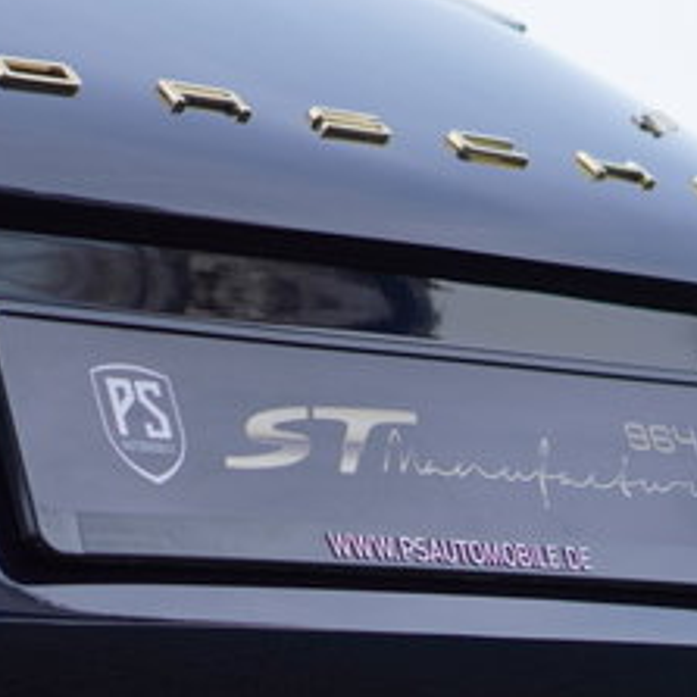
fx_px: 3496
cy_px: 600
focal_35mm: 153
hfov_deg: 11.3
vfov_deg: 11.3
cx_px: 59
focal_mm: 35
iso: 200
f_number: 2.2
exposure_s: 1/2000
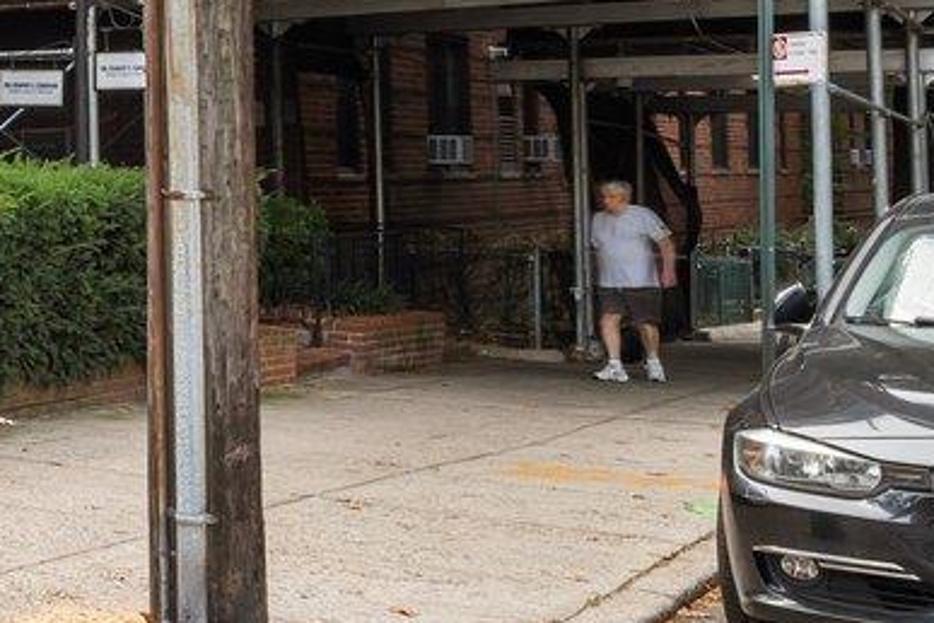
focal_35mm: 74
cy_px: 206
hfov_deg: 19.5
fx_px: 1920
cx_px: -794
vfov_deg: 18.4
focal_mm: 14
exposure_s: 1/25
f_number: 10
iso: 200
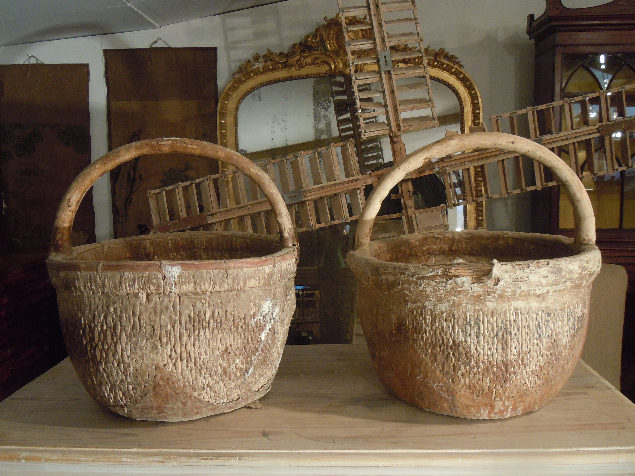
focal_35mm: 30
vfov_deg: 46.8
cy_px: 238
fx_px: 550
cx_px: 318
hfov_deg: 60.0
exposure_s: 1/13
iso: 400
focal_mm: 5.4
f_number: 3.5
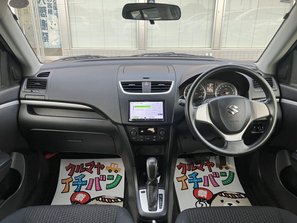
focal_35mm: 28
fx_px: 240
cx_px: 148
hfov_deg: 63.4
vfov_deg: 49.7
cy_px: 112
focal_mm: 3.99
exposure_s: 1/65
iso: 80
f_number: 1.8
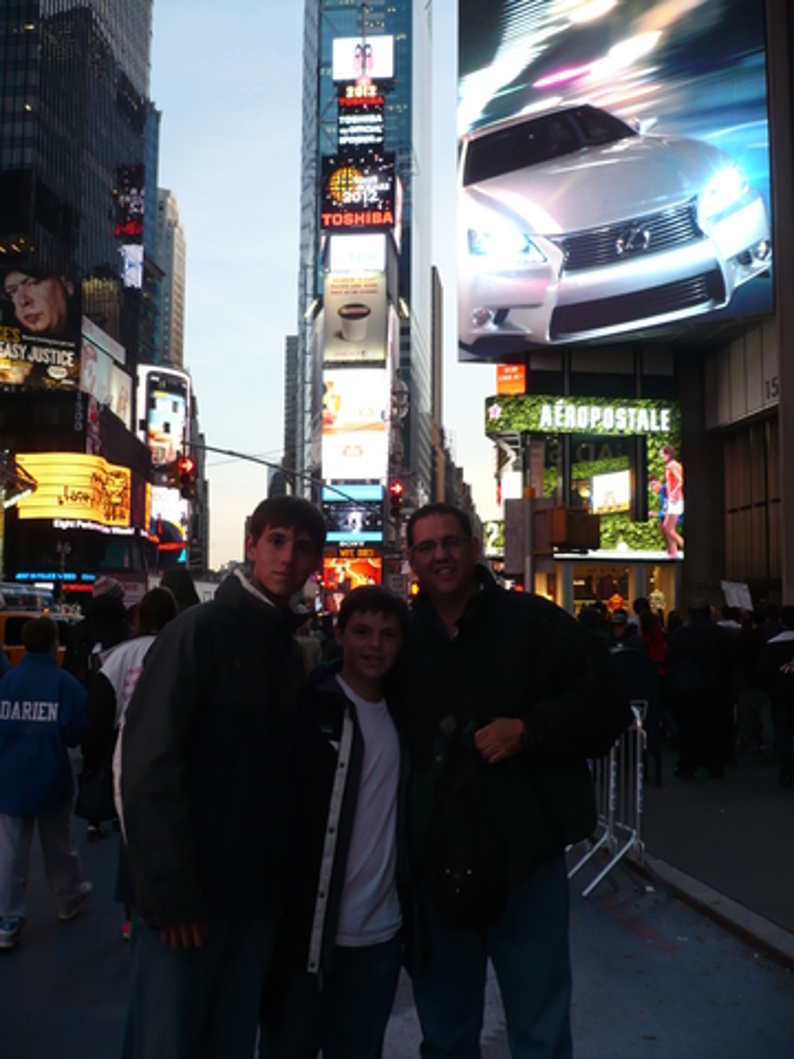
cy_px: 530
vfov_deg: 52.6
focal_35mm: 35
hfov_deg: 40.7
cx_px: 397
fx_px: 1070
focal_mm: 5.8
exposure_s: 1/80
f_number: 2.8
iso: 100
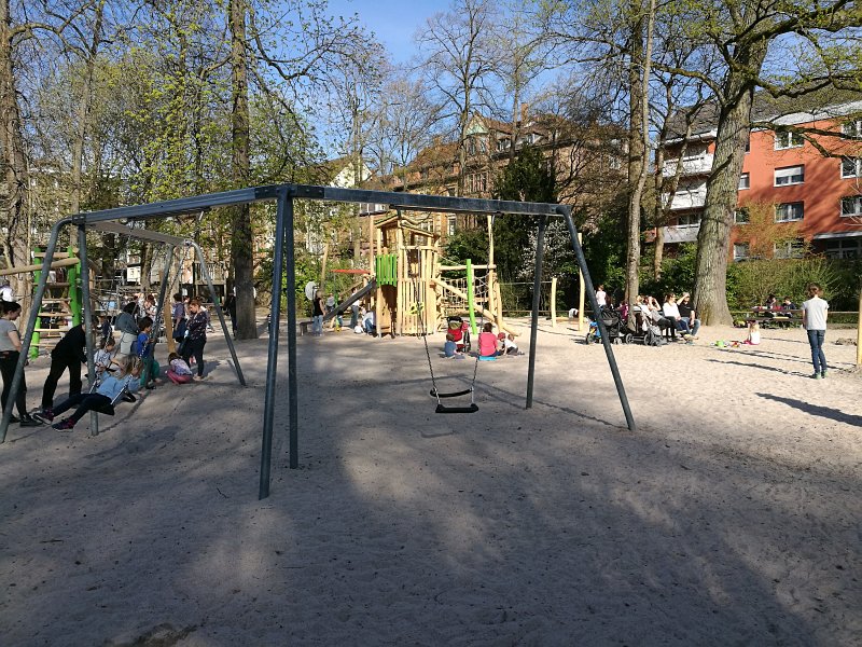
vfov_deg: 51.4
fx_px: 672
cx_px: 431
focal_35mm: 27
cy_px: 324
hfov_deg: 65.3
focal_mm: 4.5
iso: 50
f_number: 2.2
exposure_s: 1/589
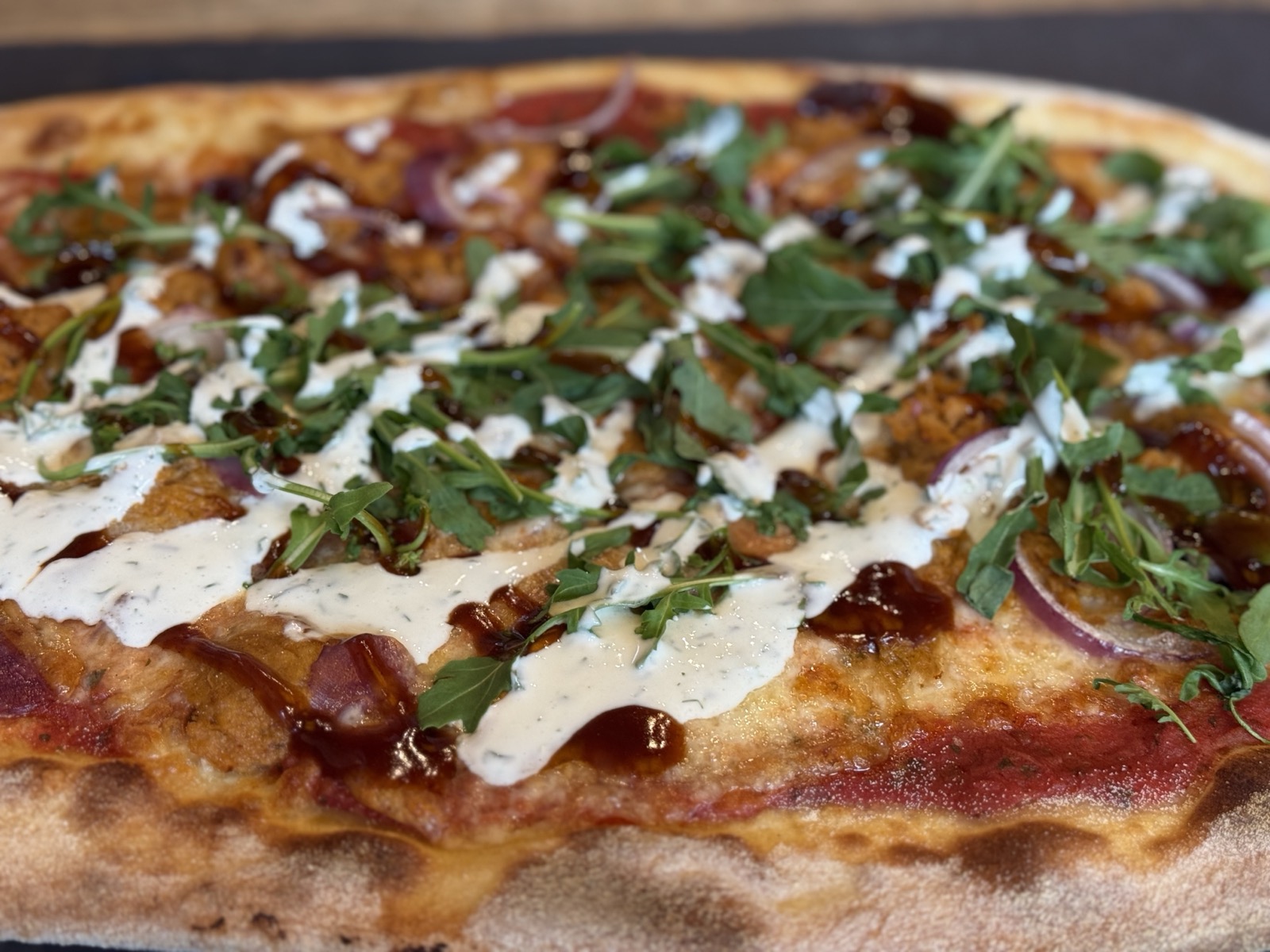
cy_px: 476
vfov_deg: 30.3
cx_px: 635
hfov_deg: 39.7
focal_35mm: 48
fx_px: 1761
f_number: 1.78
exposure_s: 1/50
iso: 80
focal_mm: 6.76
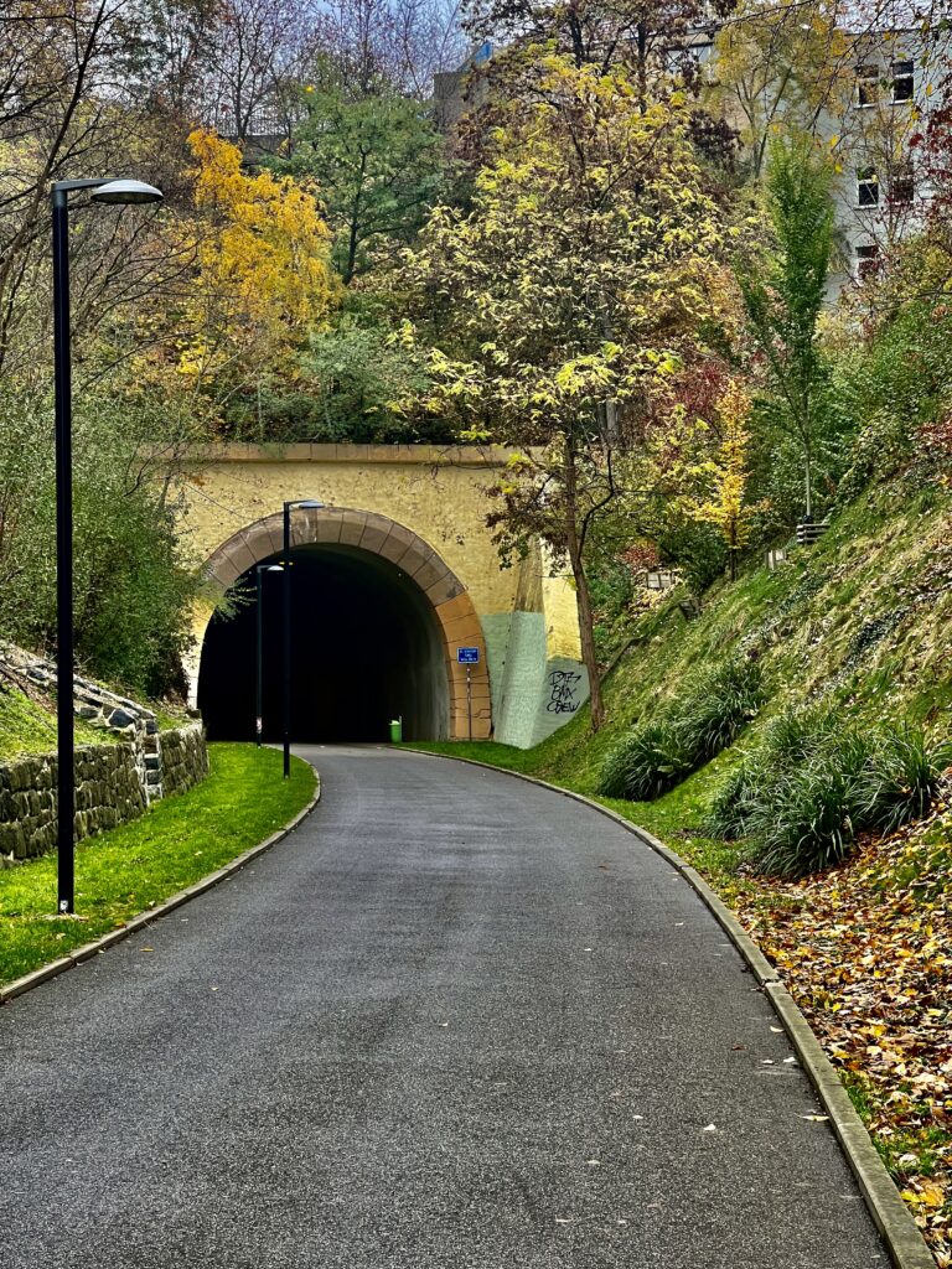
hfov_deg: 19.1
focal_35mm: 77
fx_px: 2824
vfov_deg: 25.3
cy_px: 634
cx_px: 476
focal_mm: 9
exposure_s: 1/99
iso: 100
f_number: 2.8
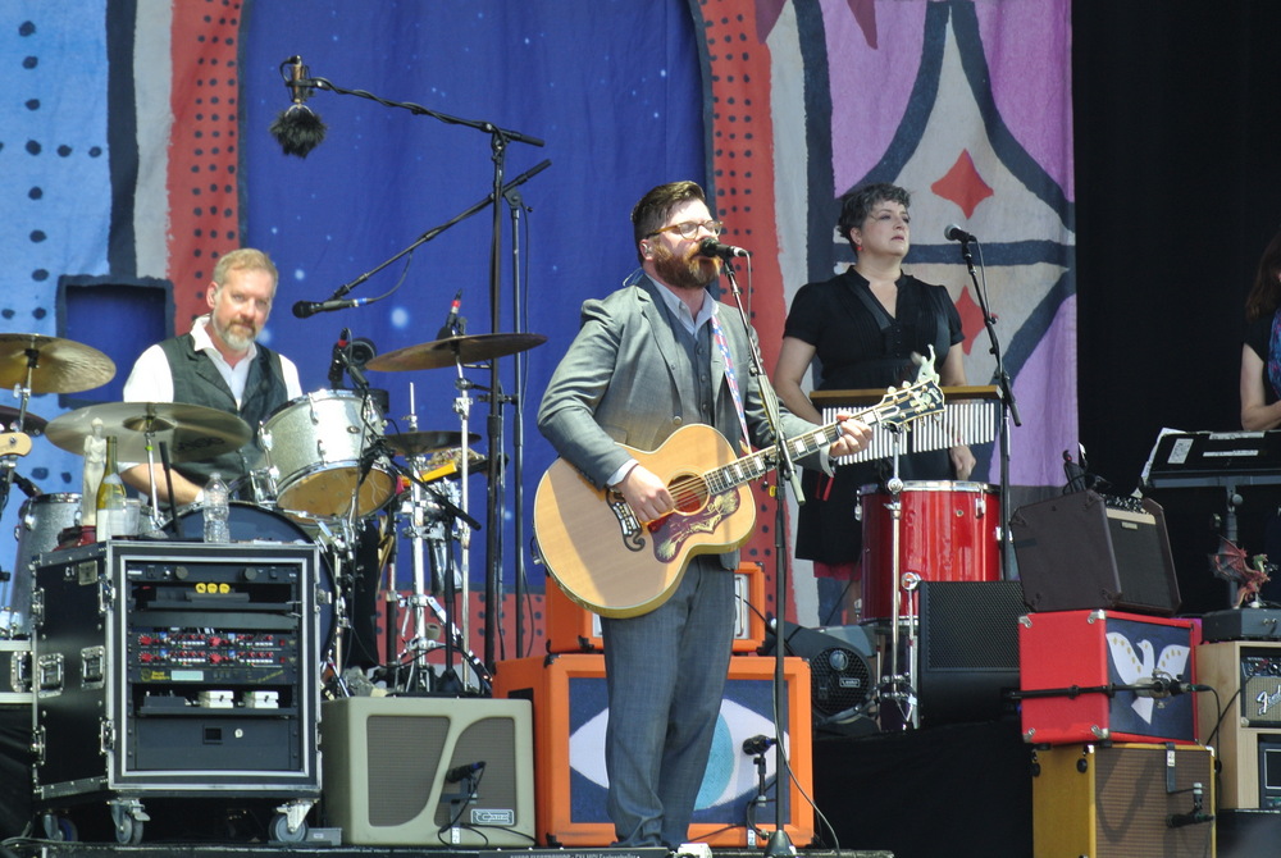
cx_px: 640
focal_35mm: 297
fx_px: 10584
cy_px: 429
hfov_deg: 6.9
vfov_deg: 4.6
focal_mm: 110
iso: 125
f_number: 5.6
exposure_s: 1/60
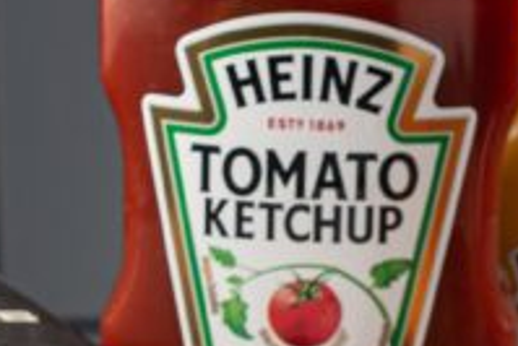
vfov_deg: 5.9
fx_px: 3326
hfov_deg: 8.9
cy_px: 458
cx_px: 466
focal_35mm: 231
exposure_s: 1/200
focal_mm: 40
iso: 100
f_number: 8
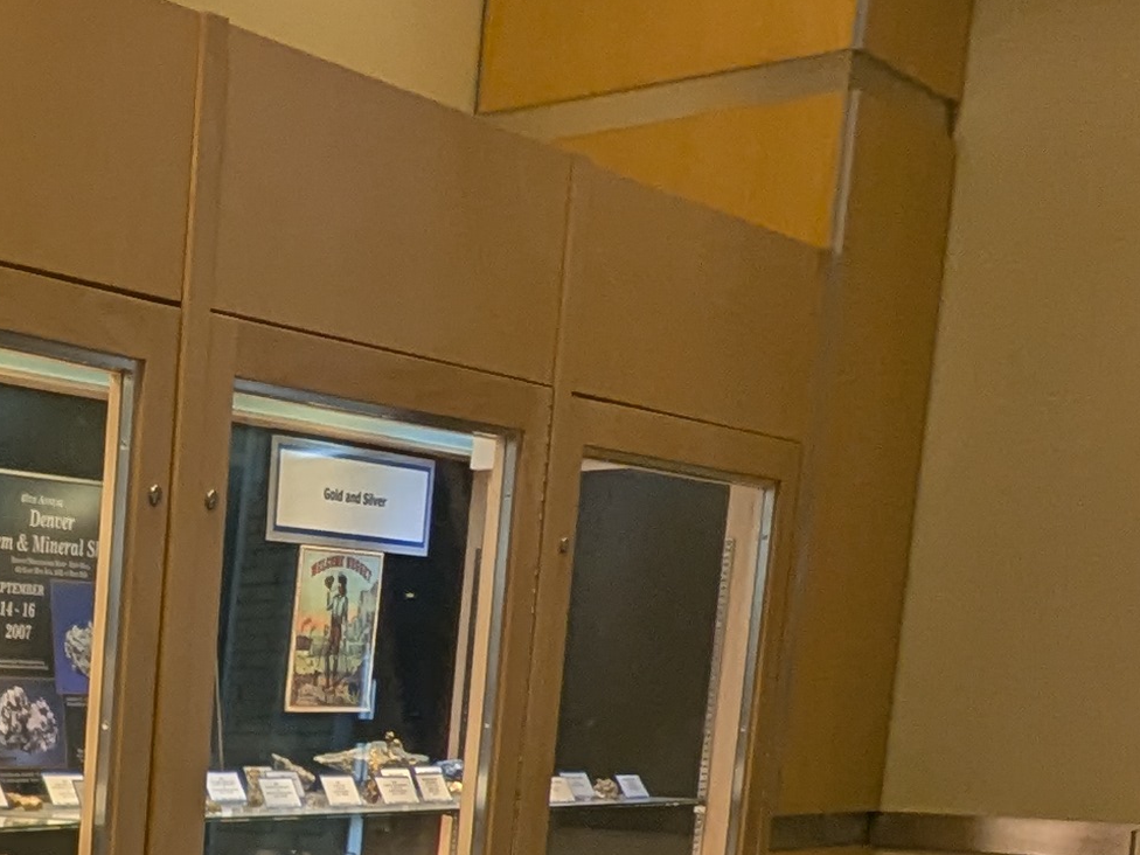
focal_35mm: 67
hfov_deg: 23.2
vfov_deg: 20.5
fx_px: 2206
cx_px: -585
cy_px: 1034
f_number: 2.2
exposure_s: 1/146
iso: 68
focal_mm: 2.35
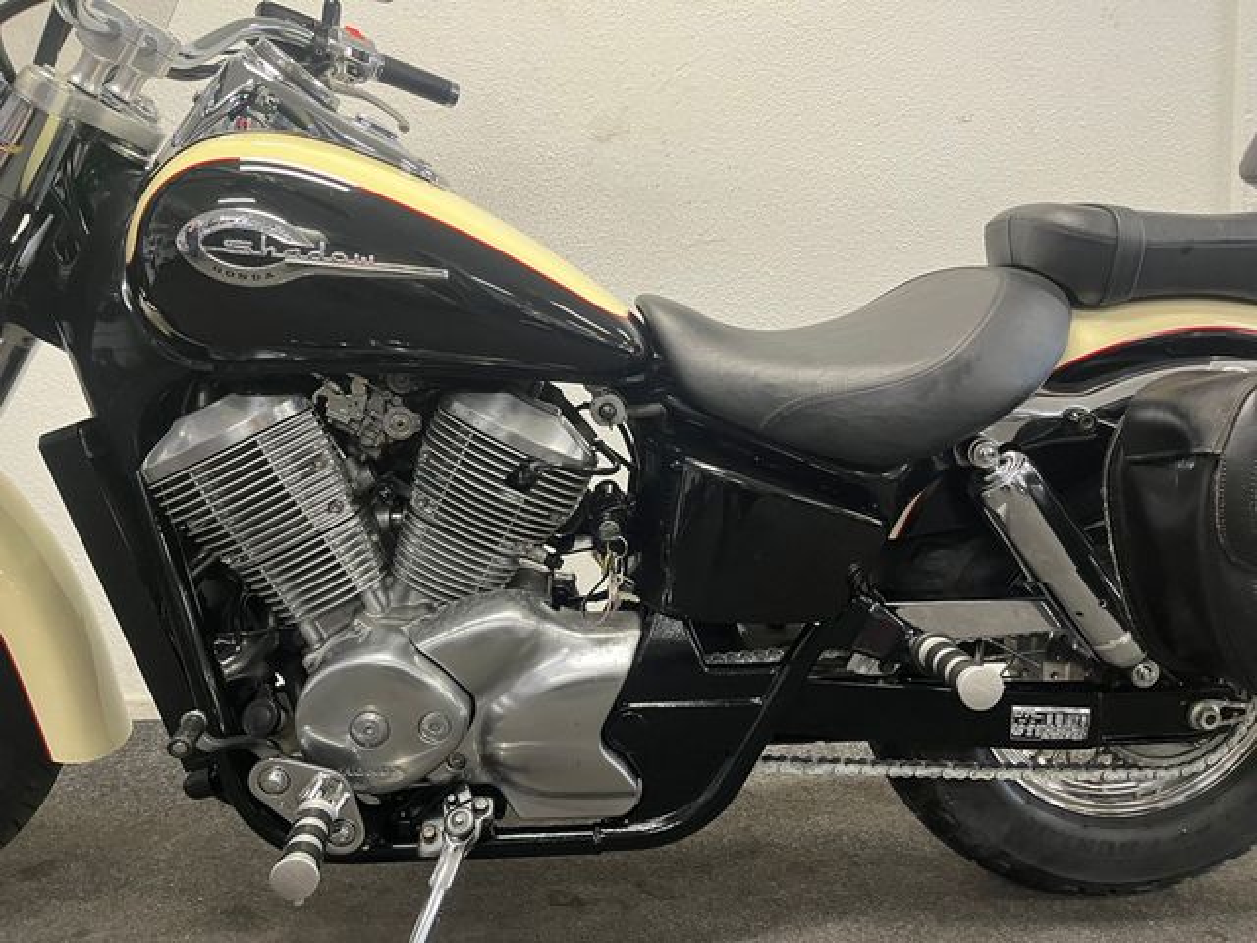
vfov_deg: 53.1
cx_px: 628
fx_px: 944
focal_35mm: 26
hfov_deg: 67.3
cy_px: 472
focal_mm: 5.1
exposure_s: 1/50
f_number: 1.6
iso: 160
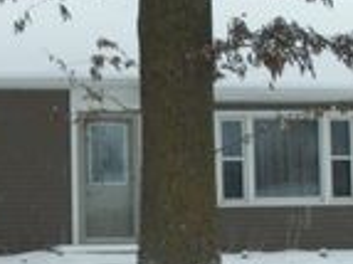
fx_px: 1141
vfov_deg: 13.1
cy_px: 213
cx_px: 72
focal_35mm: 112
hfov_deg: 17.4
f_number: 8.8
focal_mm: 5.7
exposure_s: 1/80
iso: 80
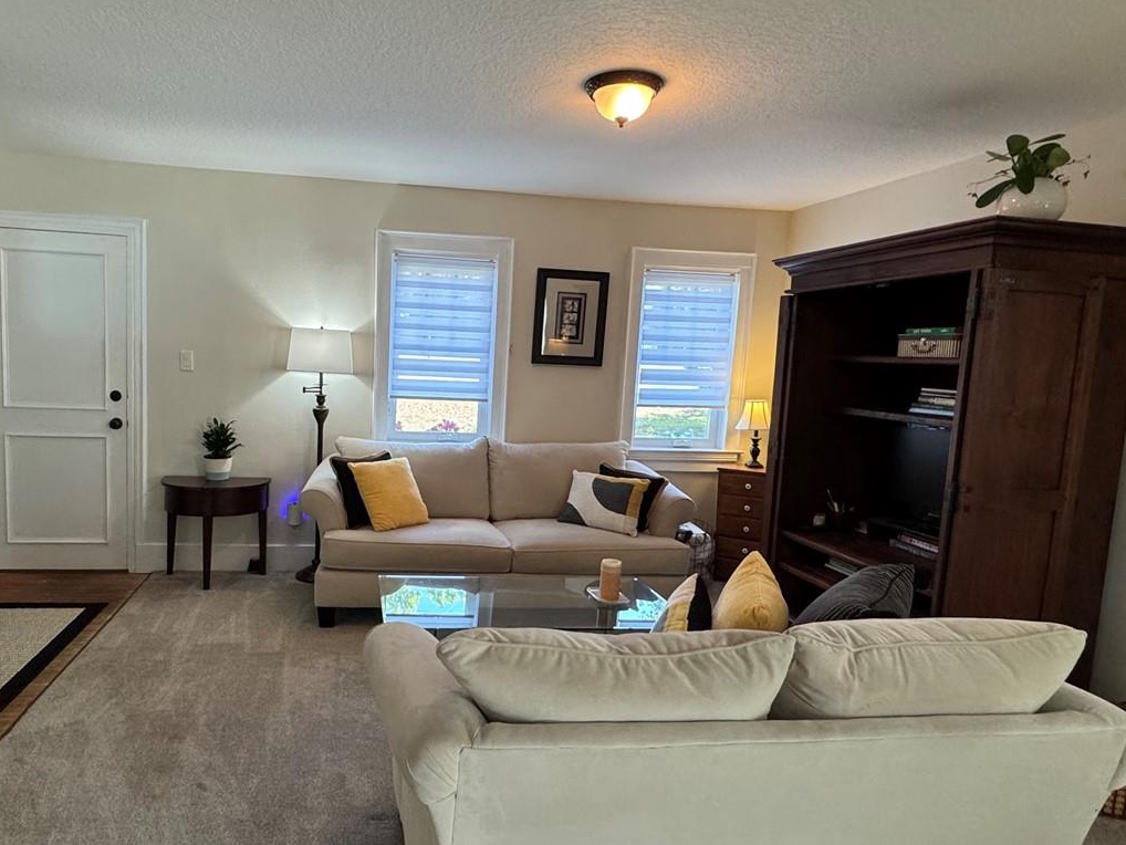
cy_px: 421
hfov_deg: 75.6
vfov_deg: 61.1
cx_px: 453
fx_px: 716
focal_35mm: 22
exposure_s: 1/120
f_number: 2.2
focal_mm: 2.22
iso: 250
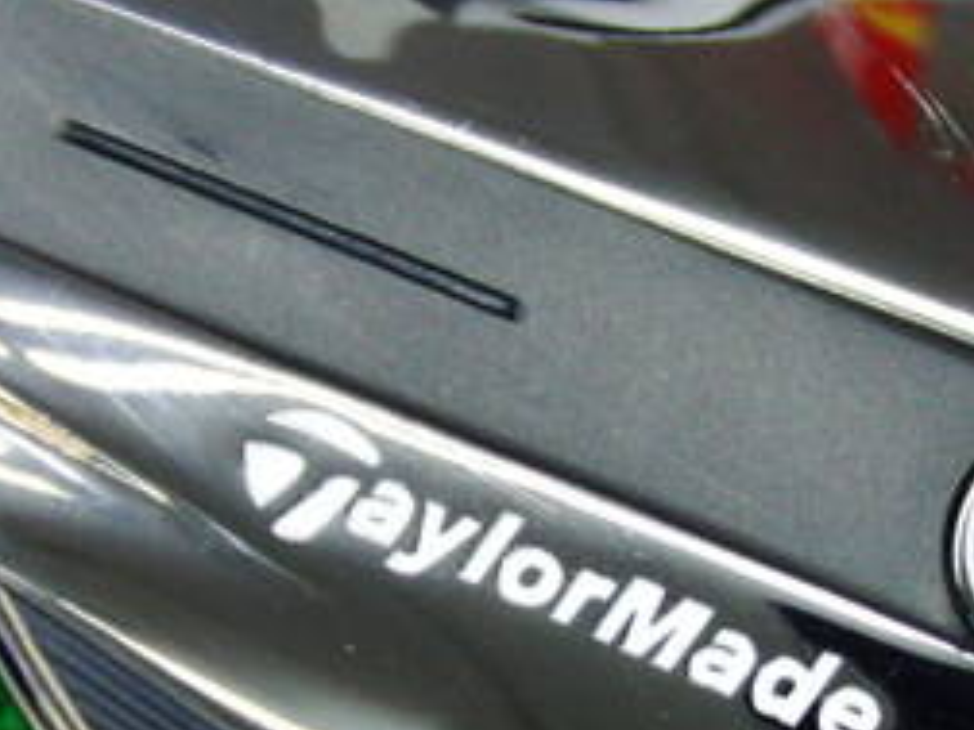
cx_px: 730
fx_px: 2645
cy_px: 552
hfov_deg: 20.7
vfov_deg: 15.6
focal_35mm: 94
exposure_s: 1/50
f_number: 3.6
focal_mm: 6.42
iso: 400
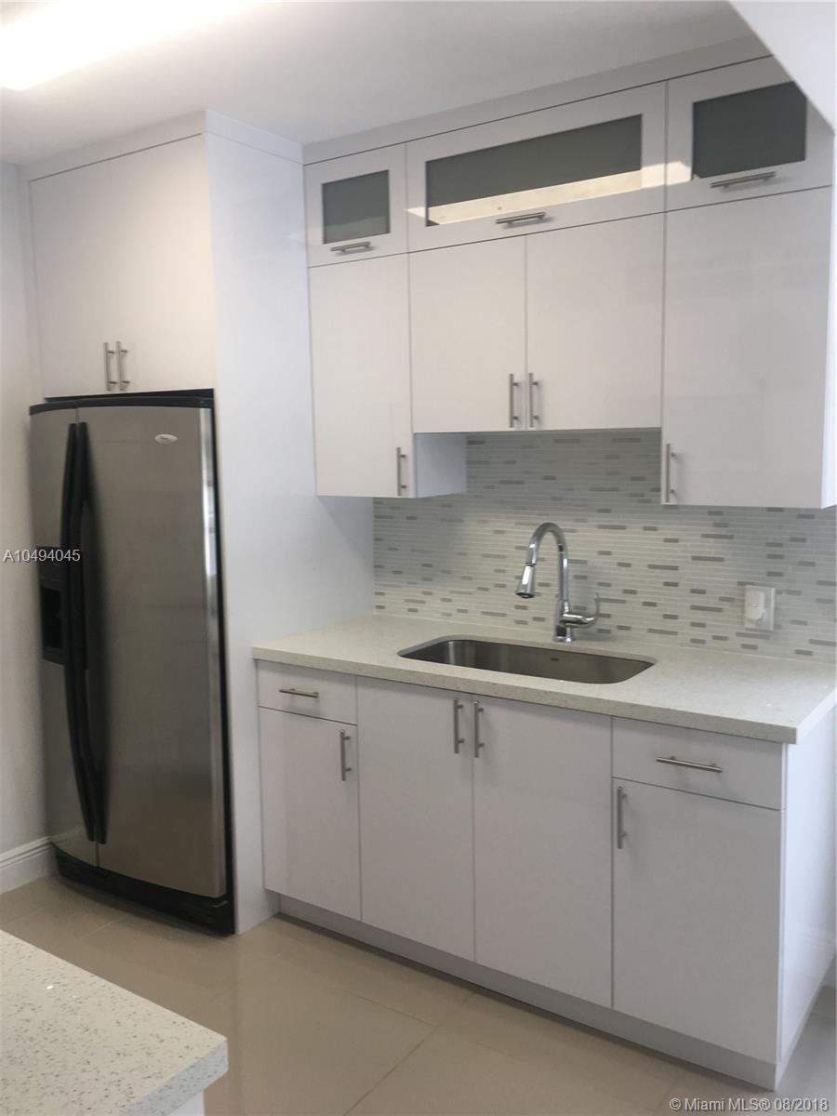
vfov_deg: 61.7
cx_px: 418
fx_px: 935
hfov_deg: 48.2
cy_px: 558
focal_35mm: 29
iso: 32
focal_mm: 4.15
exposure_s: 1/50
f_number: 2.2
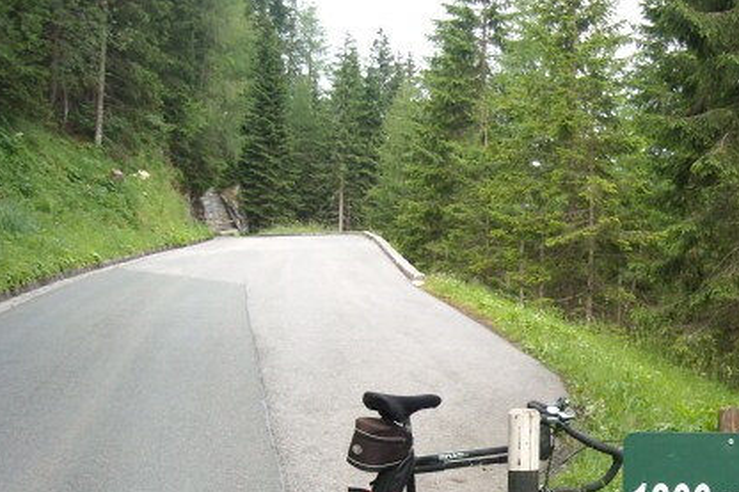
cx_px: 592
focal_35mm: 63
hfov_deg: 31.1
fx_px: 1293
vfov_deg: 21.0
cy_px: 464
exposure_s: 1/260
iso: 200
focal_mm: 5.7
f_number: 2.8
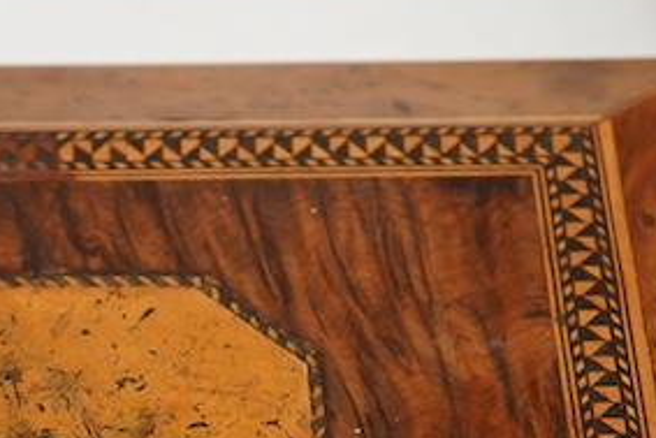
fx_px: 2607
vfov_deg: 9.4
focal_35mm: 143
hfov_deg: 14.1
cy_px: 598
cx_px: -2
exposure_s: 1/125
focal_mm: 30
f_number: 6.3
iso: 1250
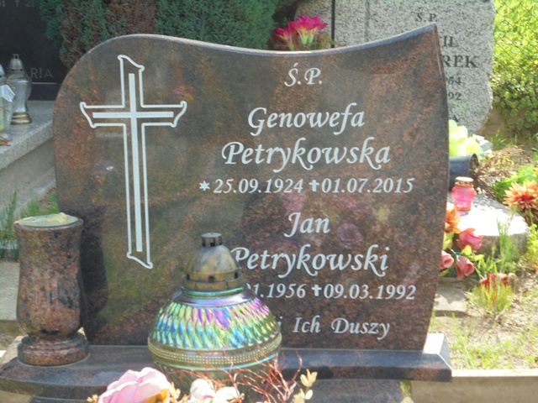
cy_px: 202
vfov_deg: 17.8
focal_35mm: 83
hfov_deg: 23.6
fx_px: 1290
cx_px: 269
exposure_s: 1/80
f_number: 6.7
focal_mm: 14.9
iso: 100
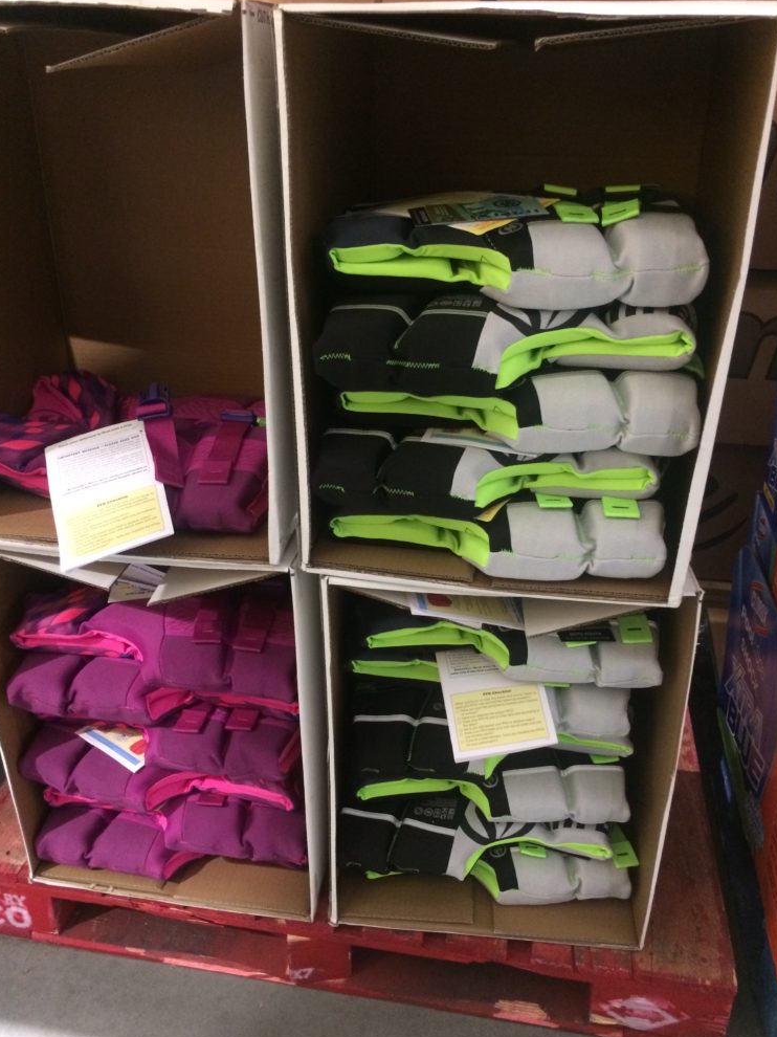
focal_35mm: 30
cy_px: 524
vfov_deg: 60.0
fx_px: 898
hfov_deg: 46.8
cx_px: 395
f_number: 2.2
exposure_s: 1/15
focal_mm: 4.15
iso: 320
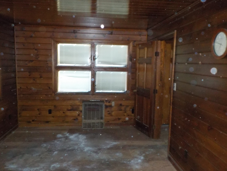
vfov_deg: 46.8
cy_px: 86
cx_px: 114
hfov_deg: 60.0
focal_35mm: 30
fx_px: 197
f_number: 3.3
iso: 800
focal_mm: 4.1
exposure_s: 1/8
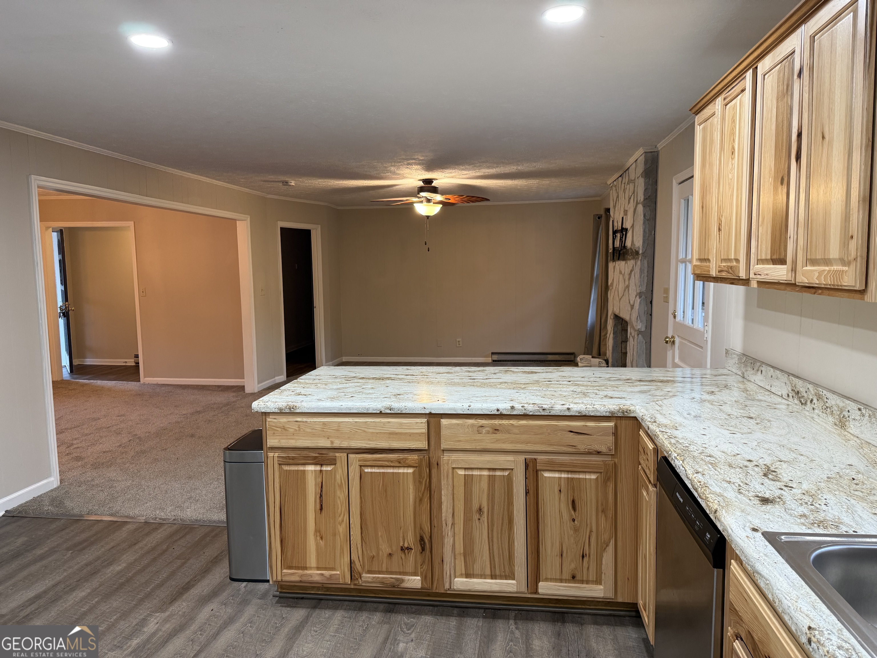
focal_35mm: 24
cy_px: 329
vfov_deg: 56.8
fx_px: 608
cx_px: 438
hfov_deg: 71.6
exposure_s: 1/60
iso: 200
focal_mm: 6.76
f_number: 1.78
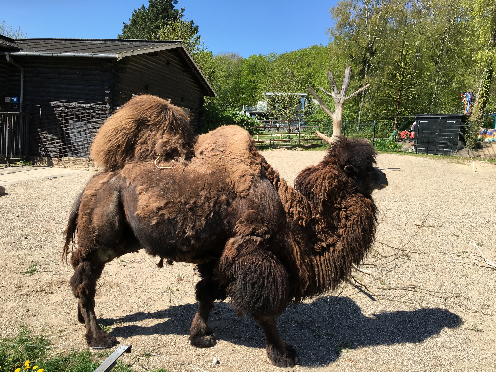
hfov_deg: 61.7
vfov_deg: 48.2
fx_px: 416
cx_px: 248
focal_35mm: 29
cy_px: 186
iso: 25
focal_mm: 4.15
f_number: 2.2
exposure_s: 1/1040
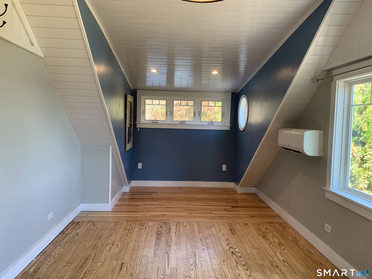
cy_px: 140
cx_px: 186
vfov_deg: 53.1
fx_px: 279
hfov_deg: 67.3
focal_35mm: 26
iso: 100
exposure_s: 1/120
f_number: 1.8
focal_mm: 4.25
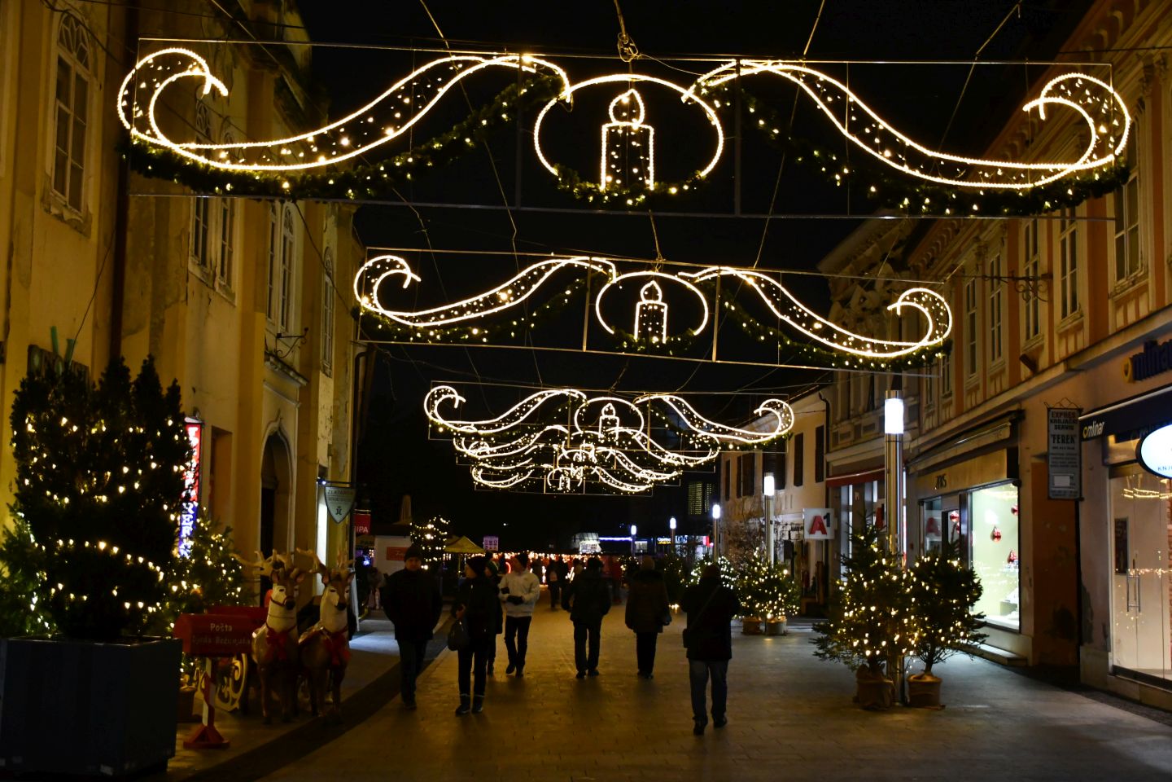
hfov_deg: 48.5
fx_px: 1302
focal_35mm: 40
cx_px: 586
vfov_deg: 33.4
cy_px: 391
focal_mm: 27
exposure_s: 1/80
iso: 3200
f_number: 4
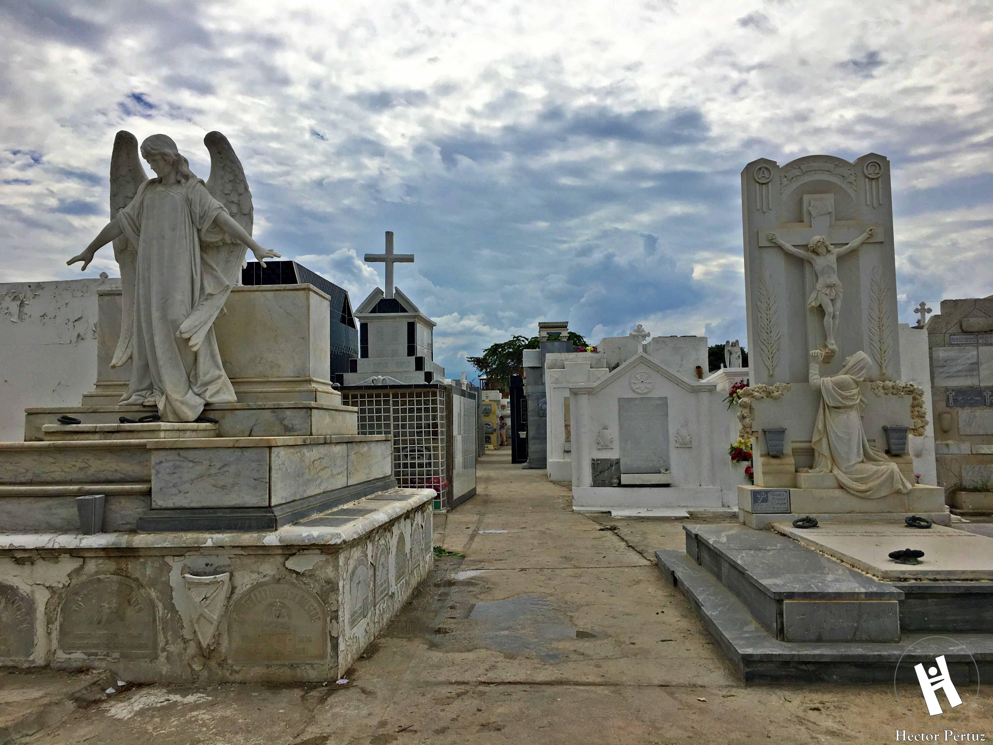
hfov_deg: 61.7
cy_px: 372
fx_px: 832
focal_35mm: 29
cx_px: 496
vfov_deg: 48.2
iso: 25
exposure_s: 1/4525
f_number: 2.2
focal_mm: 4.15
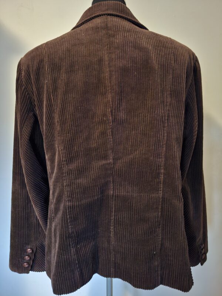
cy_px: 148
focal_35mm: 23
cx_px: 111
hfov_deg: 58.9
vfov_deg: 73.9
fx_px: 197
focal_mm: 5.54
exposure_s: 1/20
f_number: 1.8
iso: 1250
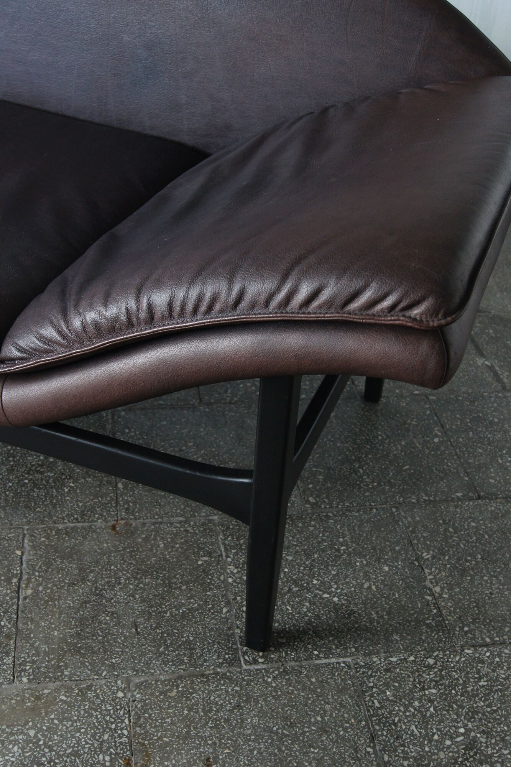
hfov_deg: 31.9
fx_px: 894
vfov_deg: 46.4
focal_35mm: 42
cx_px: 256
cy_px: 384
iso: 400
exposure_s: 1/30
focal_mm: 28
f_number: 5.6
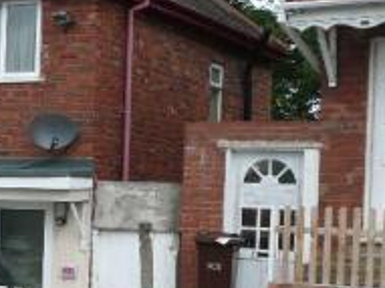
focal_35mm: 110
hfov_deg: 16.8
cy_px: 176
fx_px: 1223
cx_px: -120
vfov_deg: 13.4
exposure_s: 1/640
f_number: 3.7
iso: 100
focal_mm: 5.8
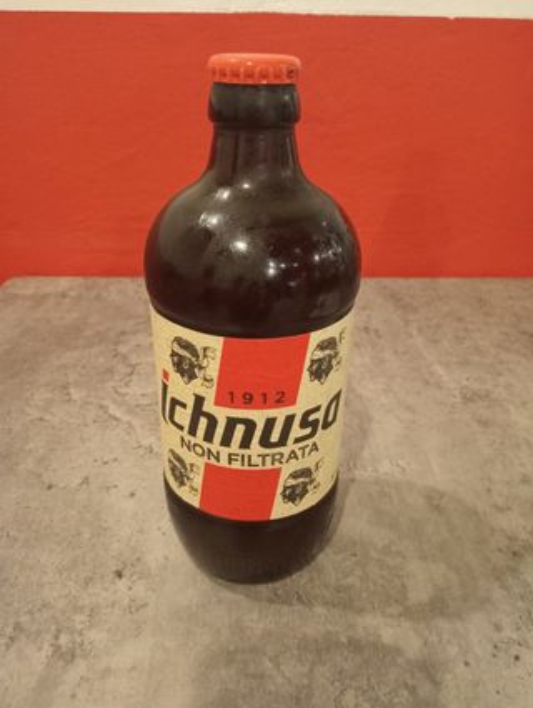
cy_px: 354
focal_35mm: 28
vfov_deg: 63.4
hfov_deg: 49.9
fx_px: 573
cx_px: 266
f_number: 1.8
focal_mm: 4.04
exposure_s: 1/25
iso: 3512
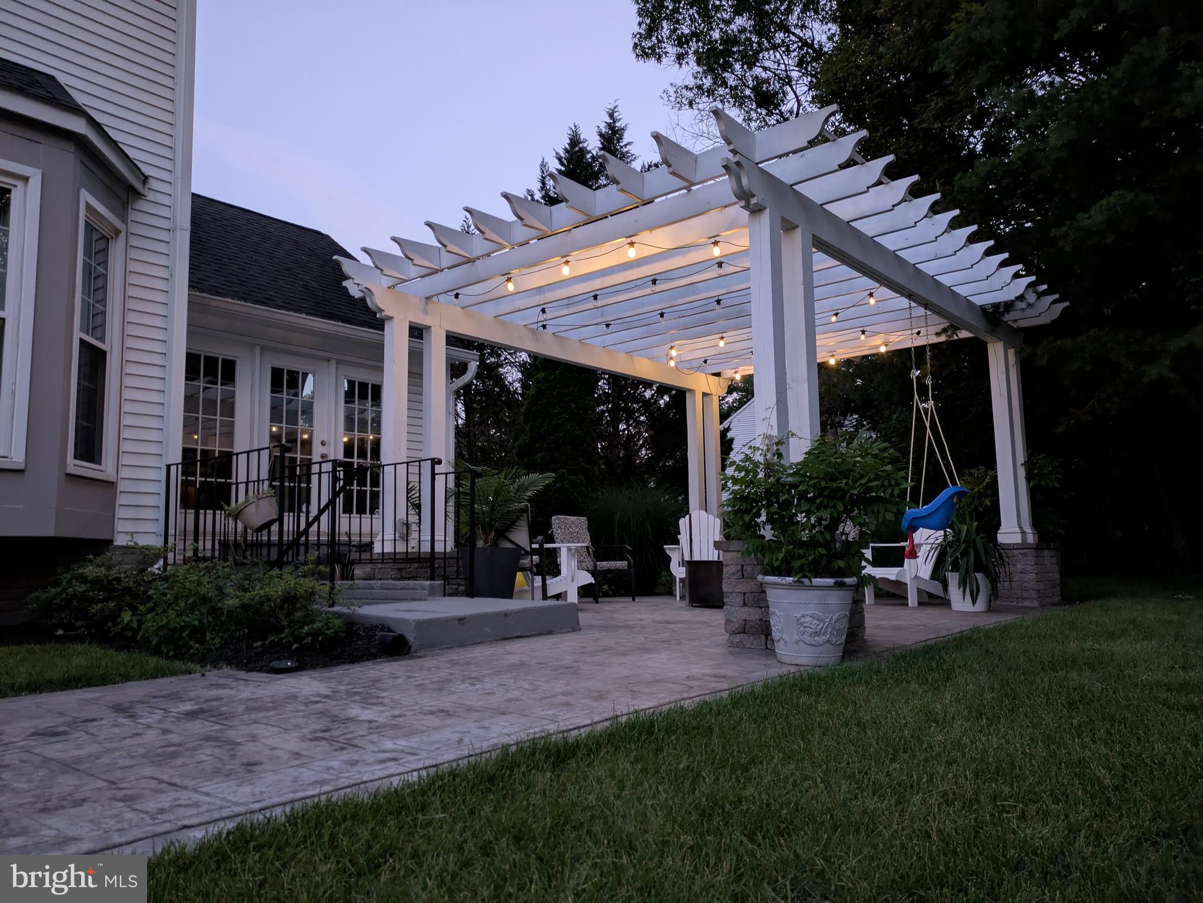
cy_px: 452
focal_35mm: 25
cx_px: 602
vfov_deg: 54.9
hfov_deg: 69.4
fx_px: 869
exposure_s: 1/20
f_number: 1.89
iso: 507
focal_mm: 5.43
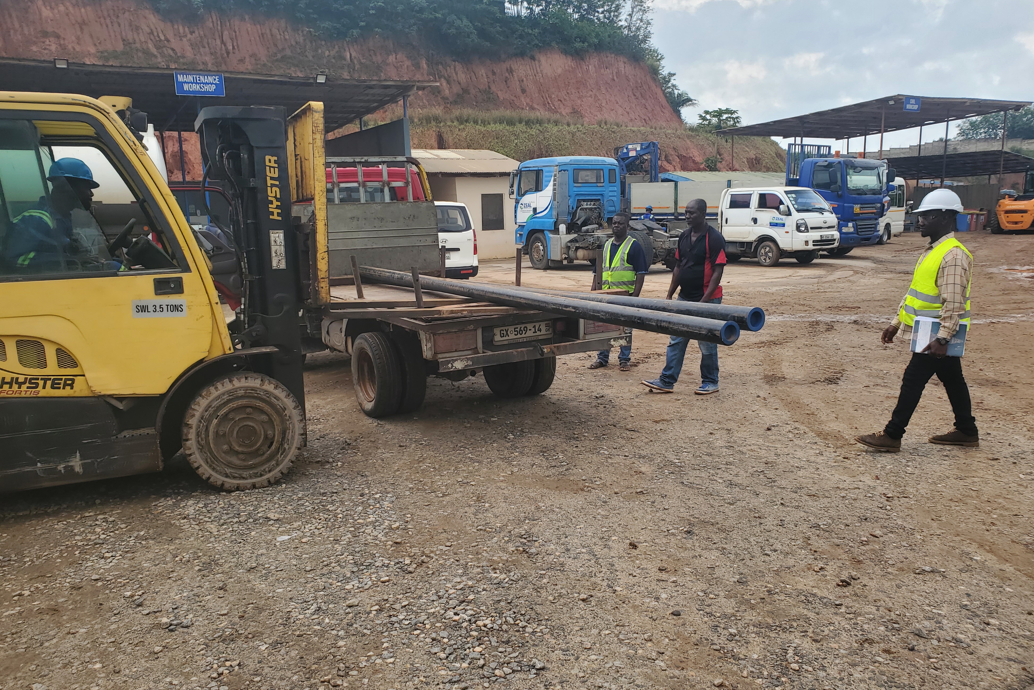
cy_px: 374
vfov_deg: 46.4
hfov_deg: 65.5
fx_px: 804
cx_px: 506
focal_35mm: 28
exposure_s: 1/229
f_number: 2.4
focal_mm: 4.3
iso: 50
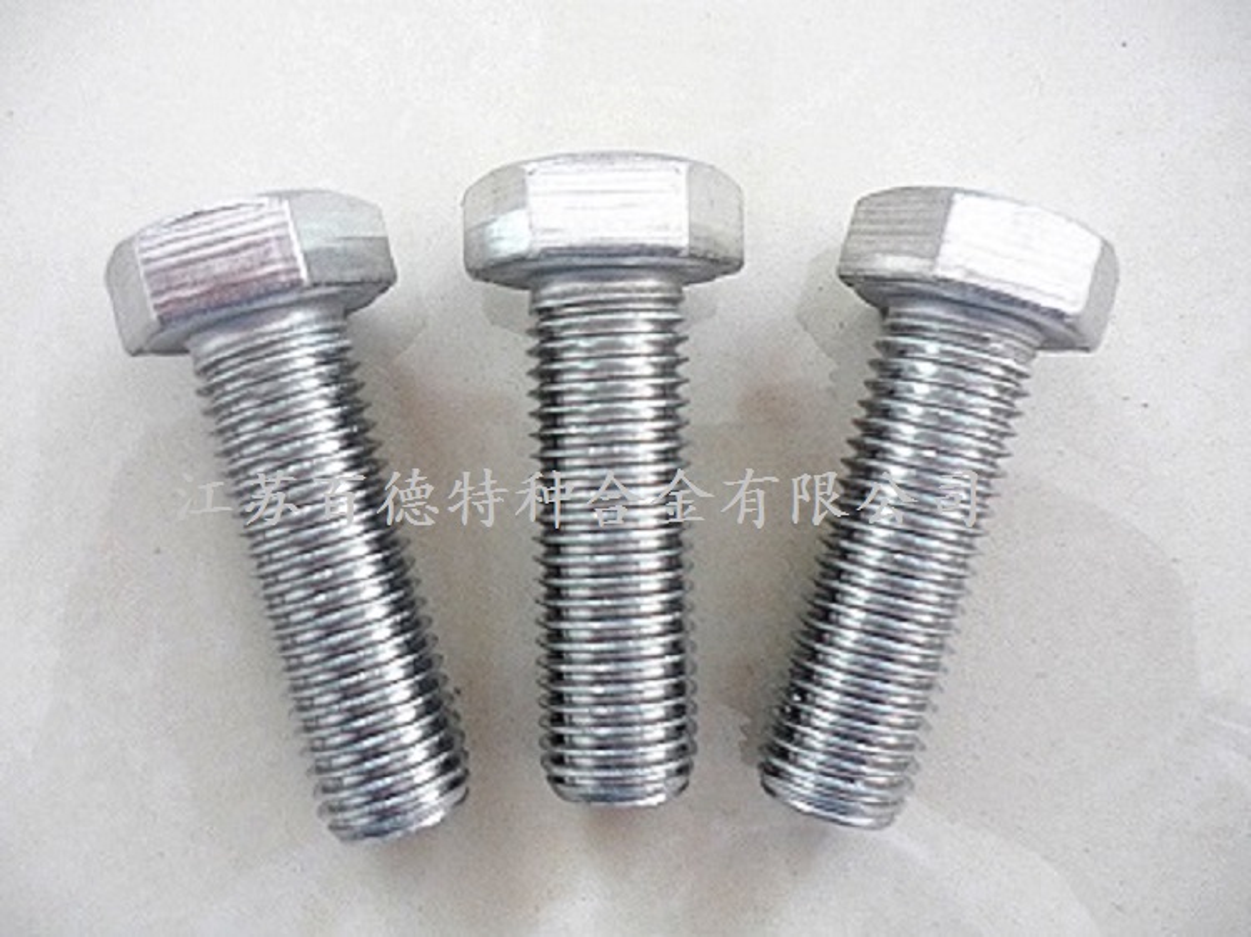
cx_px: 626
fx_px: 1192
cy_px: 468
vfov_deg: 42.9
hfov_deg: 55.4
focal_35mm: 33
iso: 100
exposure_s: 1/8
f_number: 2.8
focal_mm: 5.5
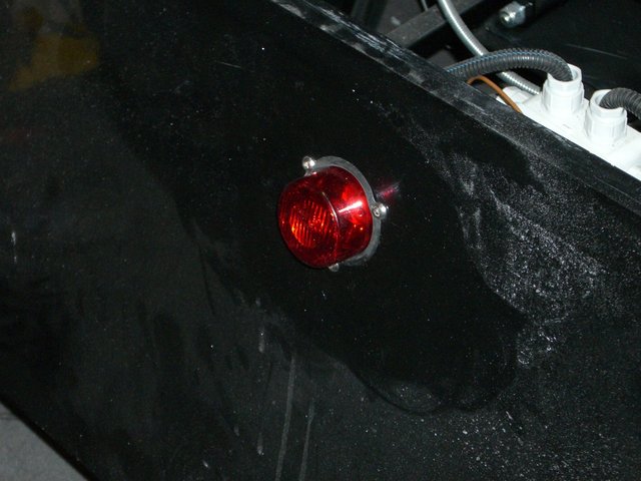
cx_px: 320
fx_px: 1741
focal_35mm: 94
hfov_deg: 20.9
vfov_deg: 15.7
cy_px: 240
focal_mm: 15.3
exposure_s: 1/60
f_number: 4.6
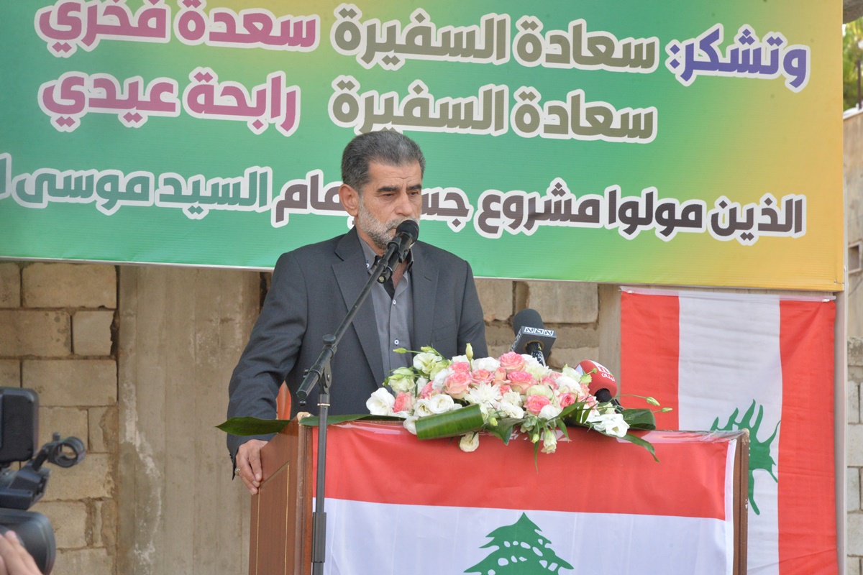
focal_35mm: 120
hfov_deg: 17.1
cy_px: 288
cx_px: 432
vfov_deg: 11.4
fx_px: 2876
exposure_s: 1/160
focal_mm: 120
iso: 2500
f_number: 14
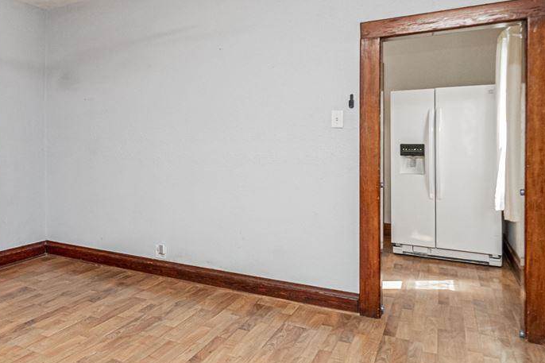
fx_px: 424
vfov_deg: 46.0
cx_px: 52
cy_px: 135
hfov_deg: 56.3
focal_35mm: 28
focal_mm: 10
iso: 1600
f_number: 10
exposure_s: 1/60
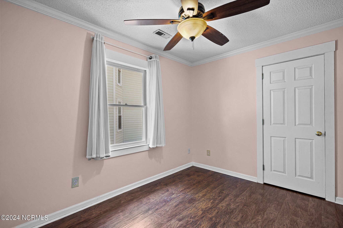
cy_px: 114
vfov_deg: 73.7
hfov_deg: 96.7
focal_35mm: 16
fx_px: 152
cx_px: 172
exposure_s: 1/5
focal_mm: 16
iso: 320
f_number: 4
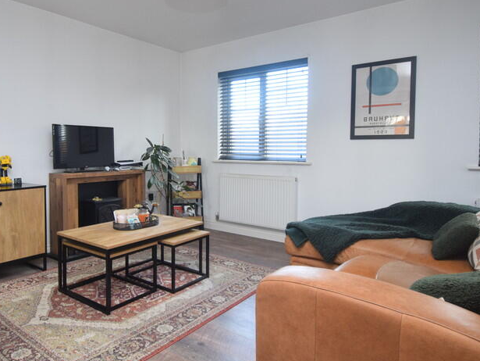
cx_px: 176
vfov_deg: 56.8
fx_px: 333
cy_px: 164
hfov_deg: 70.3
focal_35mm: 24
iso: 800
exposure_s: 1/60
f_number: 4.5
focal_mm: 10
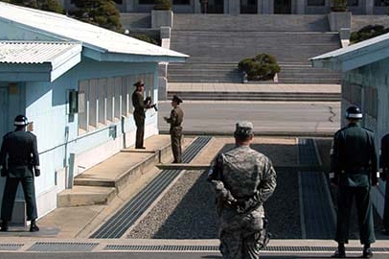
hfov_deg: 18.6
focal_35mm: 110
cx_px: 240
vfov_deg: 12.4
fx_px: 1188
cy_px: 59
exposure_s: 1/400
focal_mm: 32
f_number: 10
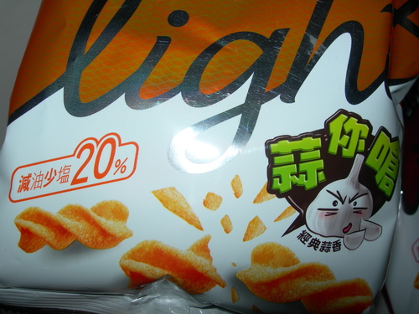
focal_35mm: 38
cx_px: 210
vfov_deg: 37.7
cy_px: 157
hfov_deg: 49.0
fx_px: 460
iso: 50
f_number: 4.8
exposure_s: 1/60.1
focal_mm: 7.8
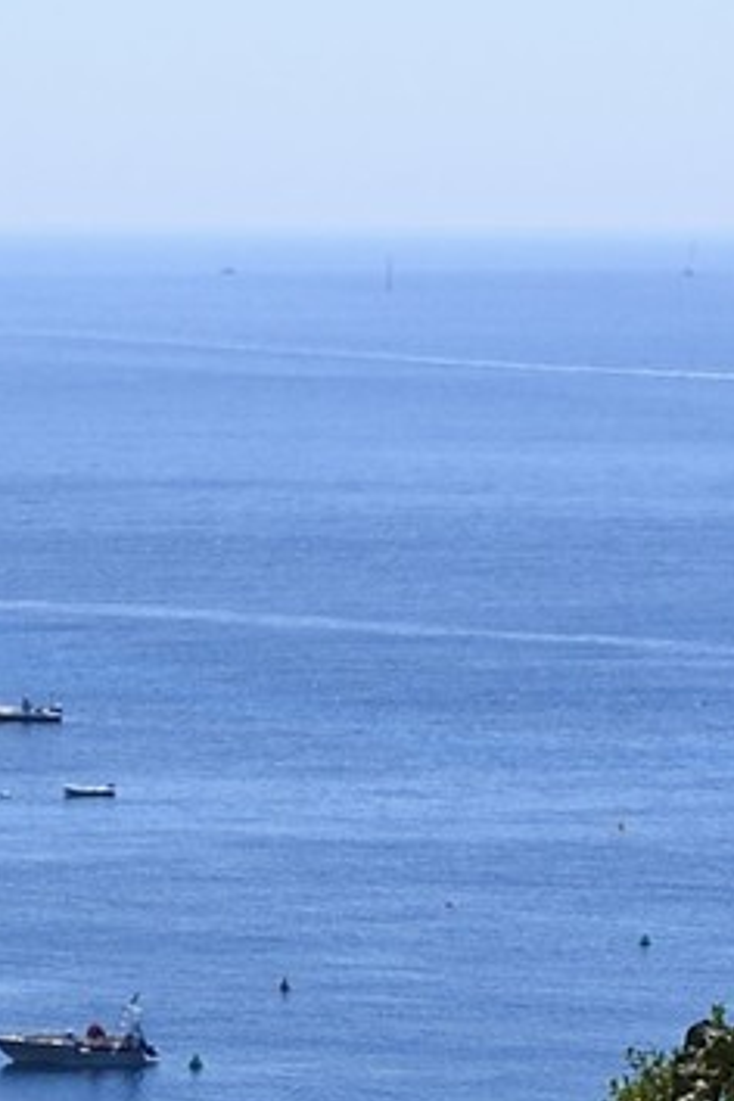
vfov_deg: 9.5
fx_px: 6024
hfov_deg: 6.8
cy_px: 2437
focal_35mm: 197
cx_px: -625
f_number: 9
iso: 200
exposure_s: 1/800
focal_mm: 29
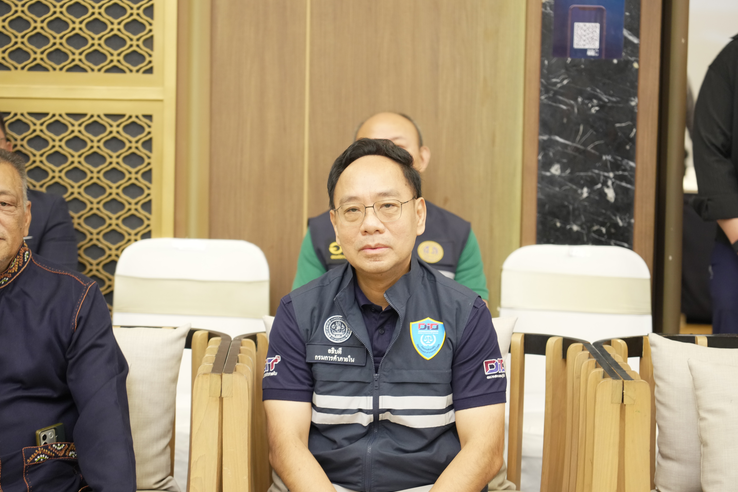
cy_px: 248
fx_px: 2173
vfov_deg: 12.9
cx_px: 367
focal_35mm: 106
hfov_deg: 19.3
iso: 2000
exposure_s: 1/15
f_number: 4
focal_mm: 105
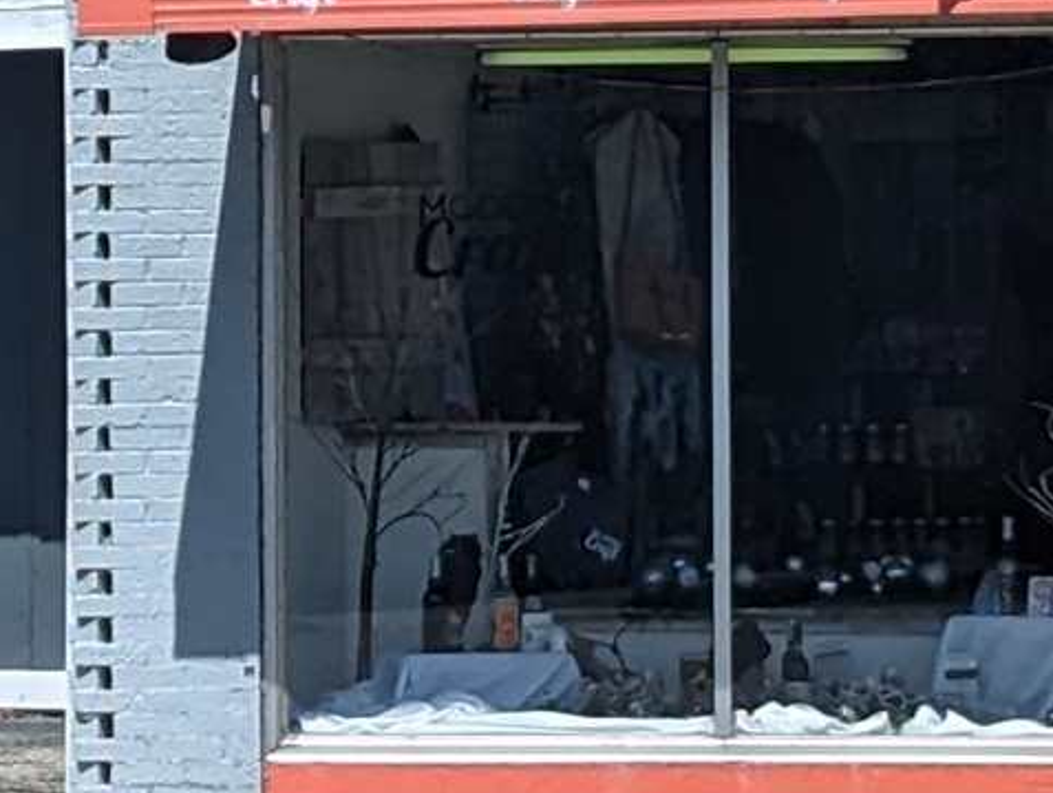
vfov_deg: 4.8
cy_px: 305
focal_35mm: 308
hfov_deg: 6.4
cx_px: -406
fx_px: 9381
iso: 45
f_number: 1.85
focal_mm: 6.81
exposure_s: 1/2710
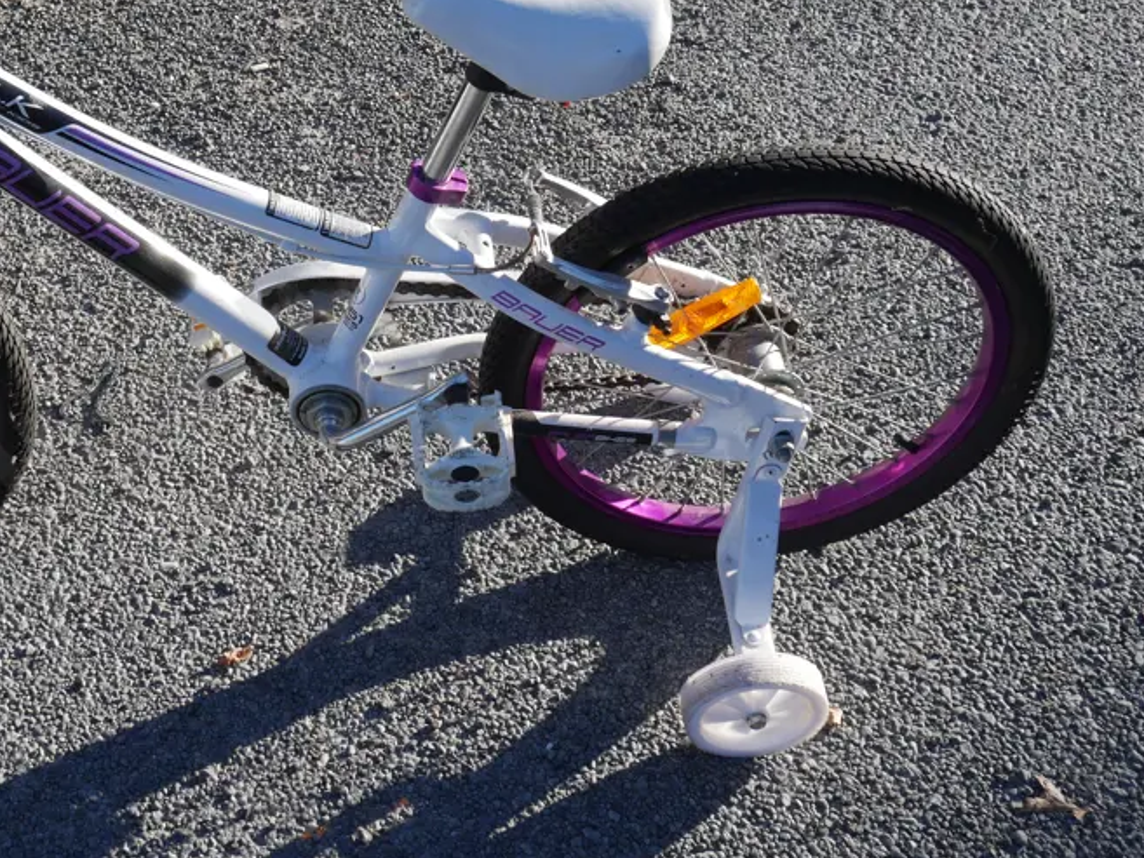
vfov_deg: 27.5
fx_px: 1752
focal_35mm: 53
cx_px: 258
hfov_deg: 35.2
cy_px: 332
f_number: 7.1
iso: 200
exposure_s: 1/320
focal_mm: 17
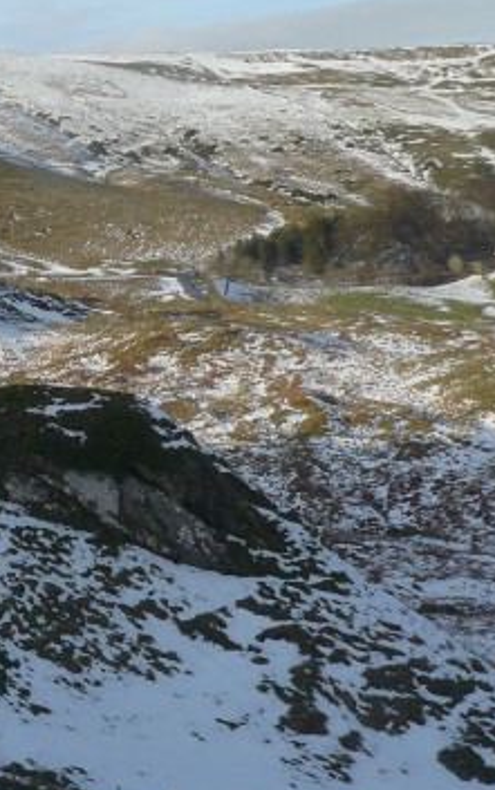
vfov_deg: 24.8
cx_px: -343
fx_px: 1789
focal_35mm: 83
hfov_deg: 14.2
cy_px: 278
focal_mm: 6
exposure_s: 1/320
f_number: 5.6
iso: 100
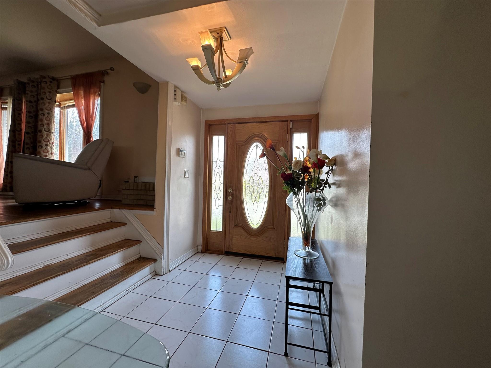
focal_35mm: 14
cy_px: 184
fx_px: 199
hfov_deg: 102.1
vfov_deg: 85.7
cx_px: 246
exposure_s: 1/120
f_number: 2.2
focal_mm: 2.22
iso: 64
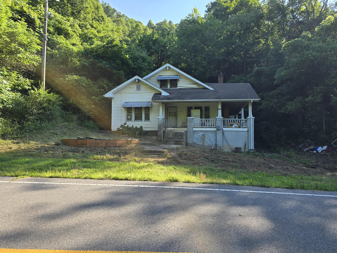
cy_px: 133
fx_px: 243
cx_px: 179
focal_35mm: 25
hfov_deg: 69.3
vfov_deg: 54.9
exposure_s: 1/257
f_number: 1.7
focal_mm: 6.3
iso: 12
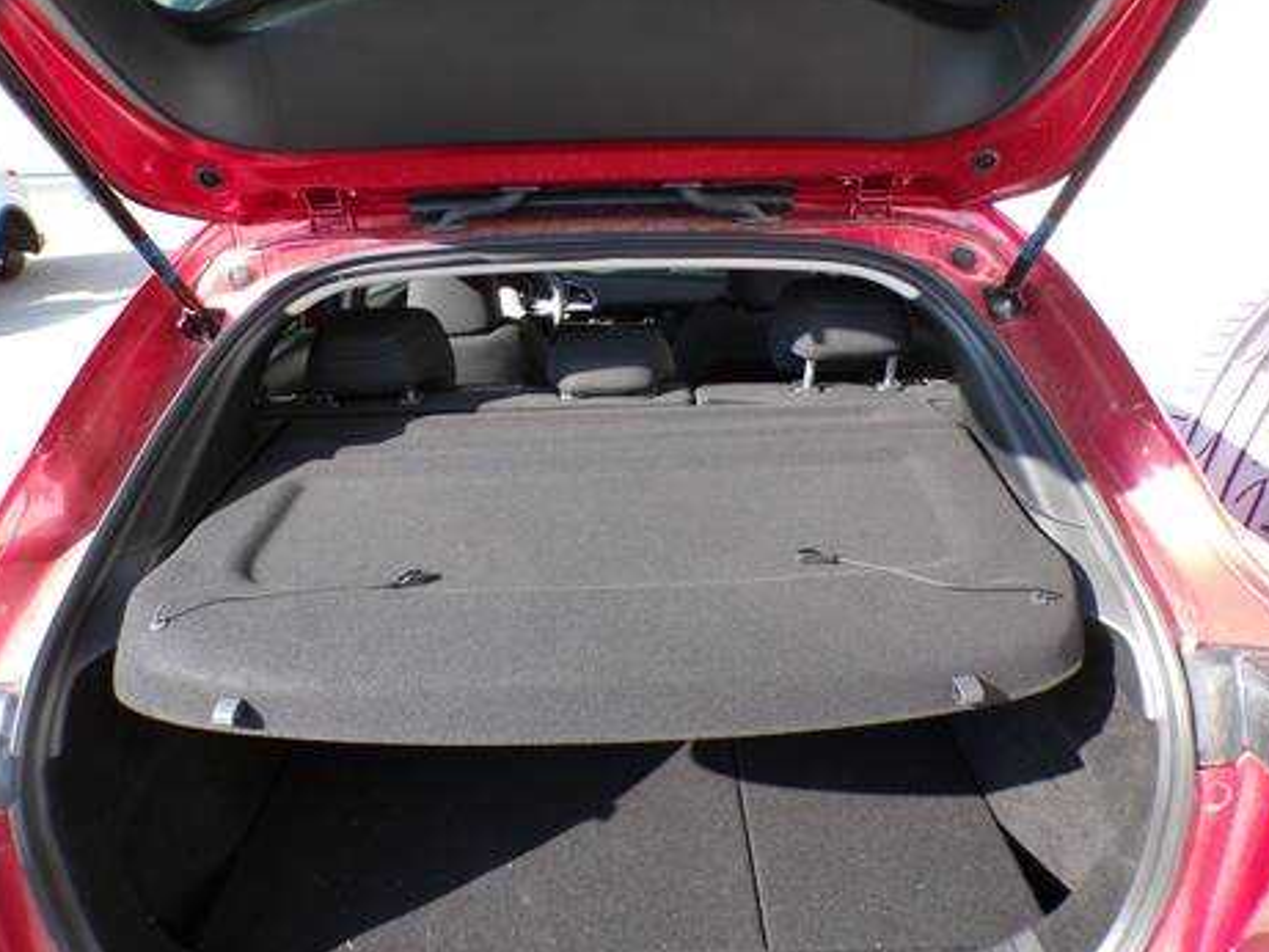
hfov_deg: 69.4
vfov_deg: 54.9
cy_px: 484
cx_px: 644
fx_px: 917
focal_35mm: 25
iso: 100
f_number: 4.4
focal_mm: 4.3
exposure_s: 1/105
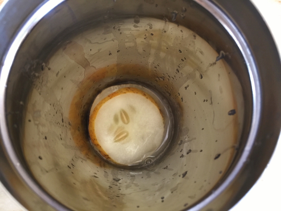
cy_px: 106
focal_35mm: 29
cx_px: 140
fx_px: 235
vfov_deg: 48.3
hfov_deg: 61.6
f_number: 2.2
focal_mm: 4.15
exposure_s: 1/15
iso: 64
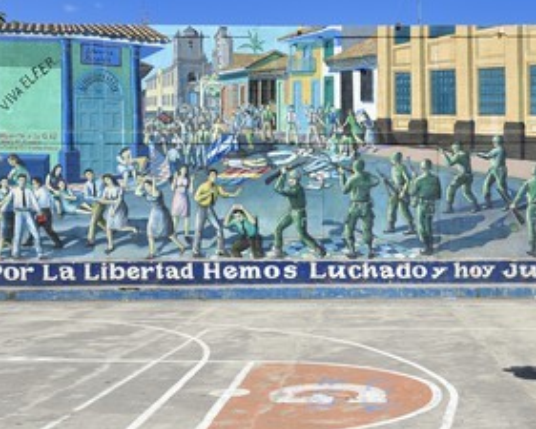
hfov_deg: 31.7
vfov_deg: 25.8
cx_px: 363
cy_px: 223
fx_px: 936
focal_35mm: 59
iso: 200
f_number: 13
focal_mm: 42
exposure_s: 1/250
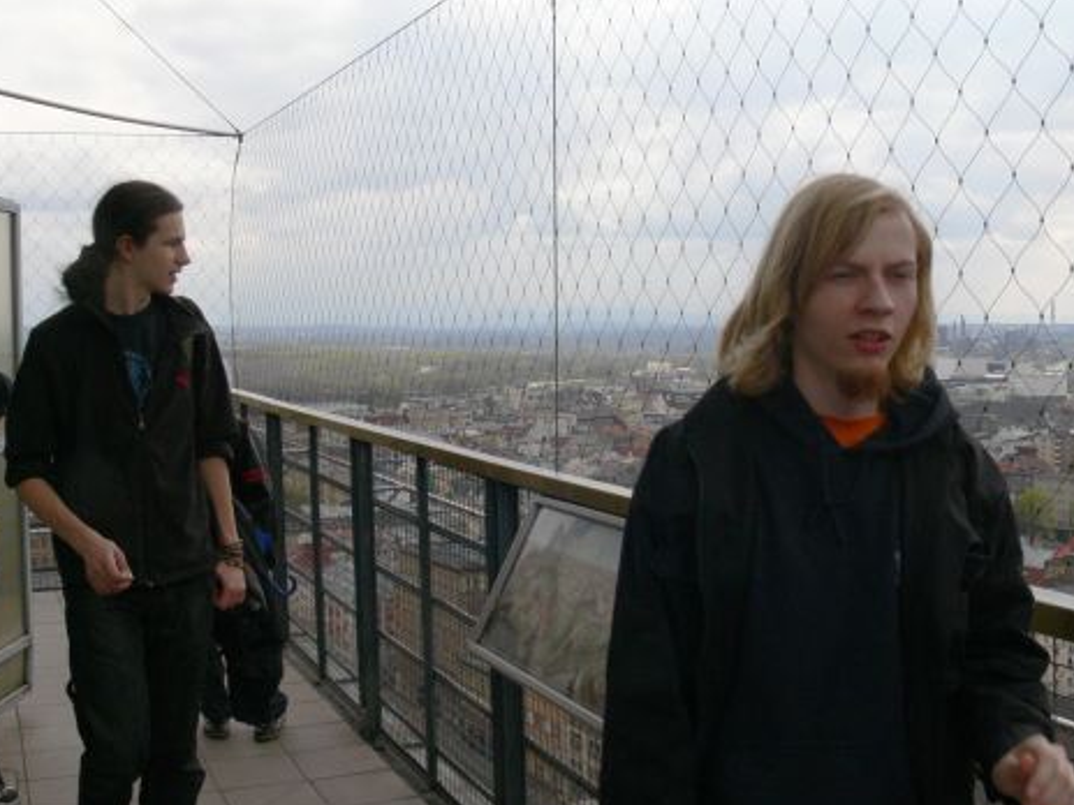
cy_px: 379
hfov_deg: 45.7
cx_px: 576
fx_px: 1272
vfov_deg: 35.1
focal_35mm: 41
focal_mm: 7.4
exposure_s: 1/500
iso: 100
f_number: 6.3
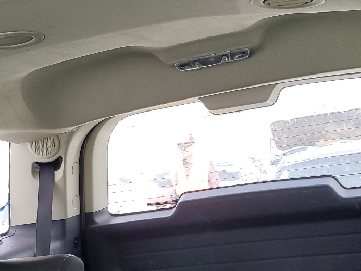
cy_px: 241
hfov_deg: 32.2
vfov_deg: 23.8
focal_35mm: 60
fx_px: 626
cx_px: 176
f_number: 1.5
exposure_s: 1/120
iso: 81
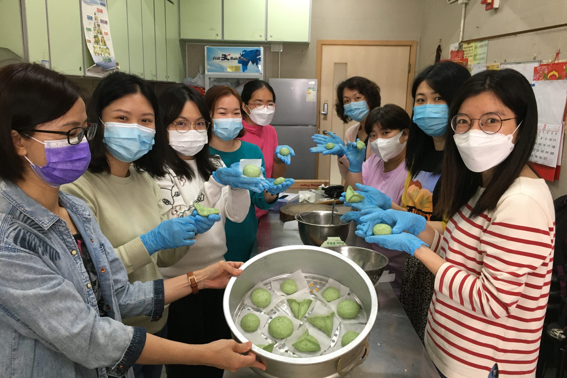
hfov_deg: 60.3
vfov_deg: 42.3
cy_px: 193
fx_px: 488
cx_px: 281
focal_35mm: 31
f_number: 2.2
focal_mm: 4.15
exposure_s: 1/33
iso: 125
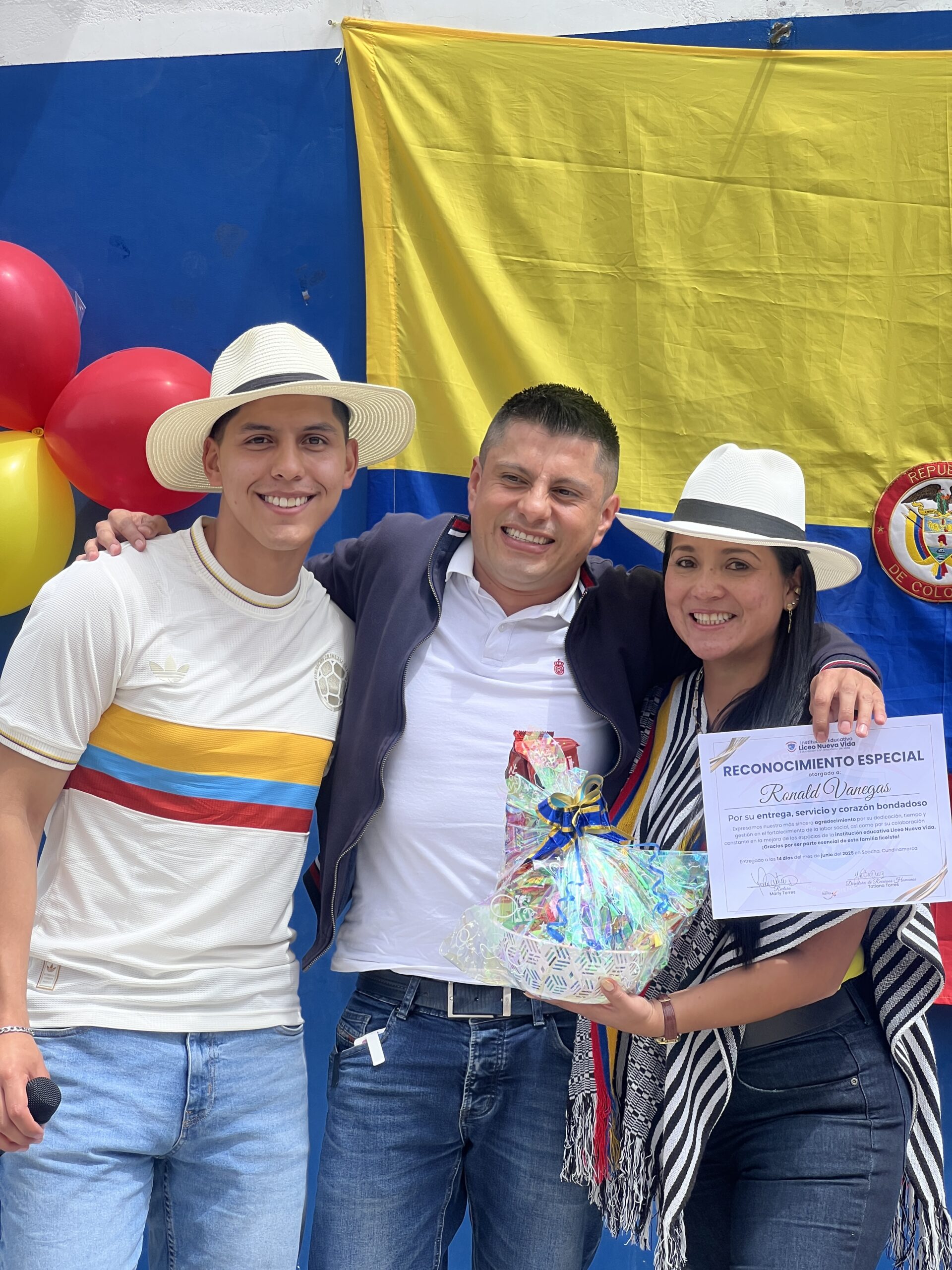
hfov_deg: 19.1
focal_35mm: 77
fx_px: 2824
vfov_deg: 25.3
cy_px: 635
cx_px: 476
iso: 32
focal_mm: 9
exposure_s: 1/461
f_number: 2.8
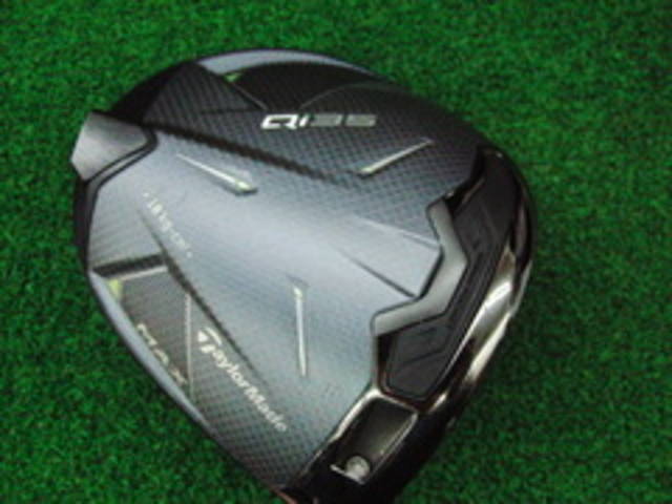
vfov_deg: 38.7
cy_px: 252
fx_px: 718
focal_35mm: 37
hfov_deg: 50.1
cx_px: 336
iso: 3200
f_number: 3.6
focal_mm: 6.42
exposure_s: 1/400
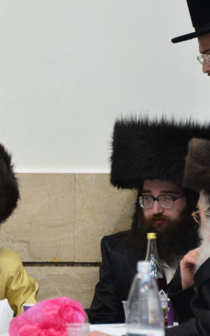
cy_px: 191
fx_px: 4478
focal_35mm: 489
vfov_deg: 4.3
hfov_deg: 2.7
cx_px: -48
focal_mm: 200
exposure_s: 1/100
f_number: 5.6
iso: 1600
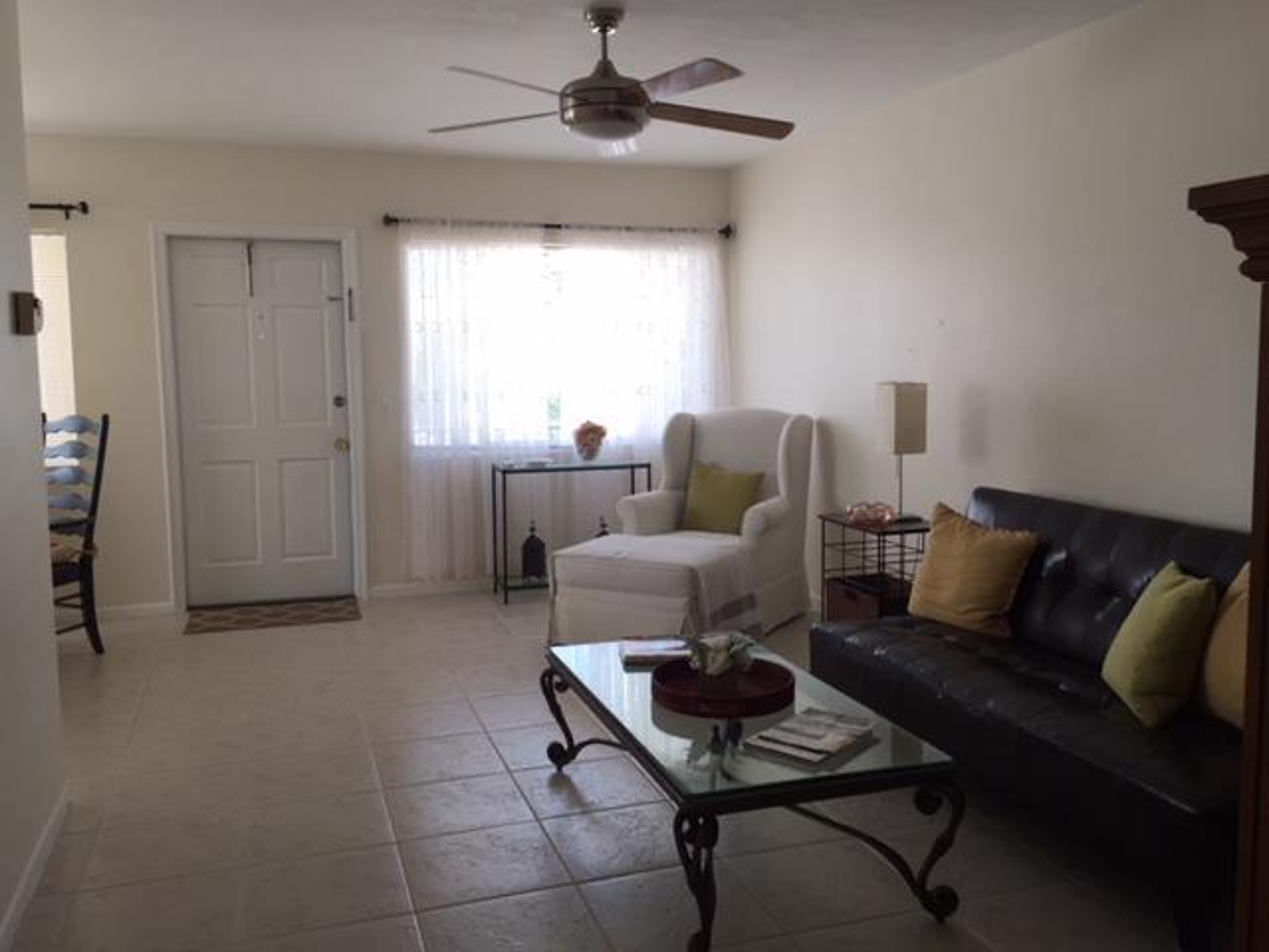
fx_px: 1063
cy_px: 476
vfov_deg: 48.2
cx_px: 634
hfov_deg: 61.7
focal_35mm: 29
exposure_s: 1/120
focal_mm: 4.15
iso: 50
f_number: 2.2
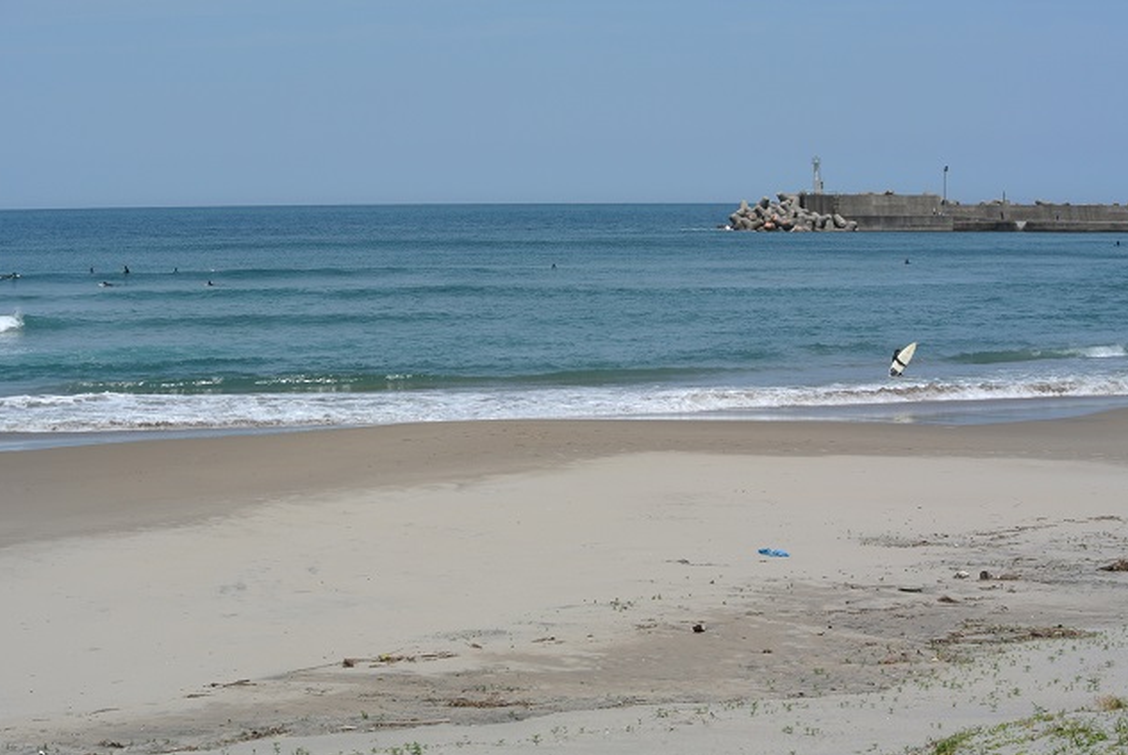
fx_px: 2572
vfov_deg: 16.7
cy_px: 378
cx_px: 566
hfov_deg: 24.7
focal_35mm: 82
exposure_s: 1/320
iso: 100
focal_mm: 30
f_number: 9
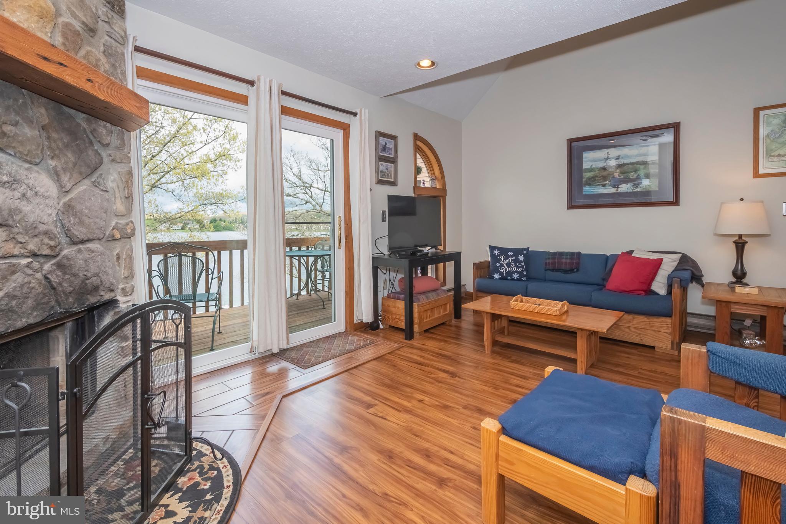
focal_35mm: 15
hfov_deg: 100.4
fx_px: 327
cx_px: 393
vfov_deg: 77.3
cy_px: 262
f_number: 6.3
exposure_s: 1/160
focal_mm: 10
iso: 640
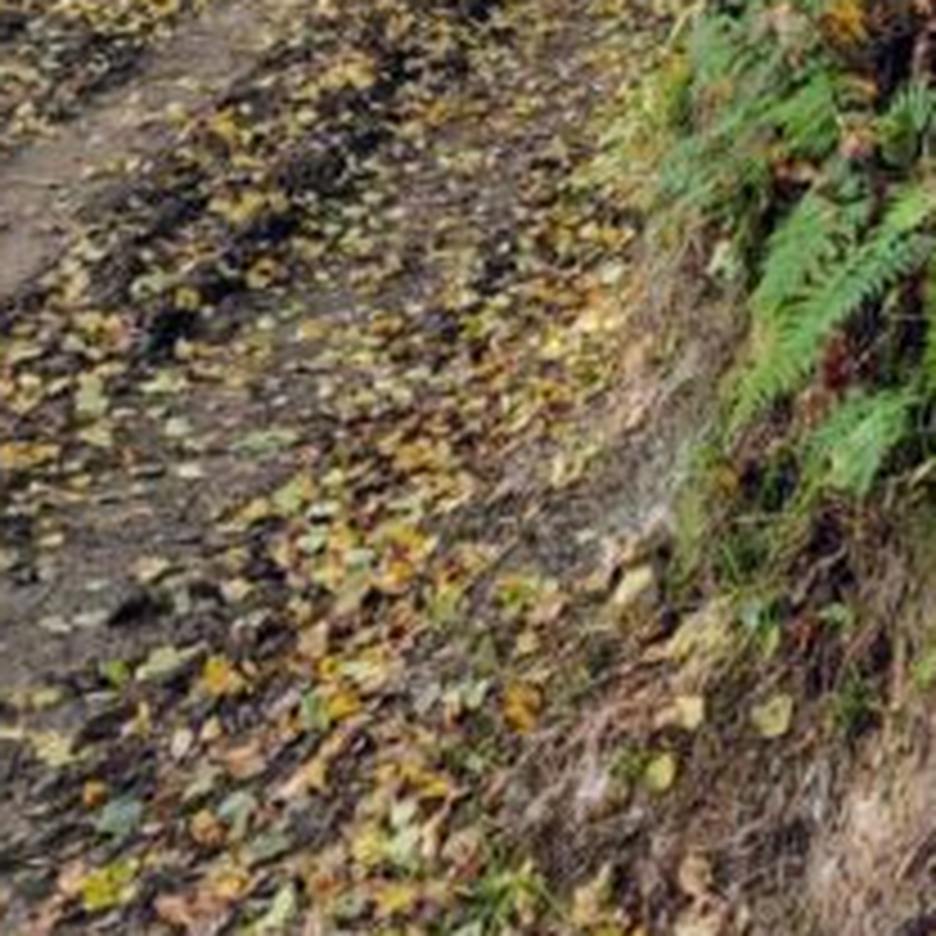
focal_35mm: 82
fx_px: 2509
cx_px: 1026
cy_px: -198
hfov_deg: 20.2
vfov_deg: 19.8
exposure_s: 1/111
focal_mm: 4.25
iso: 100
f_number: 1.7
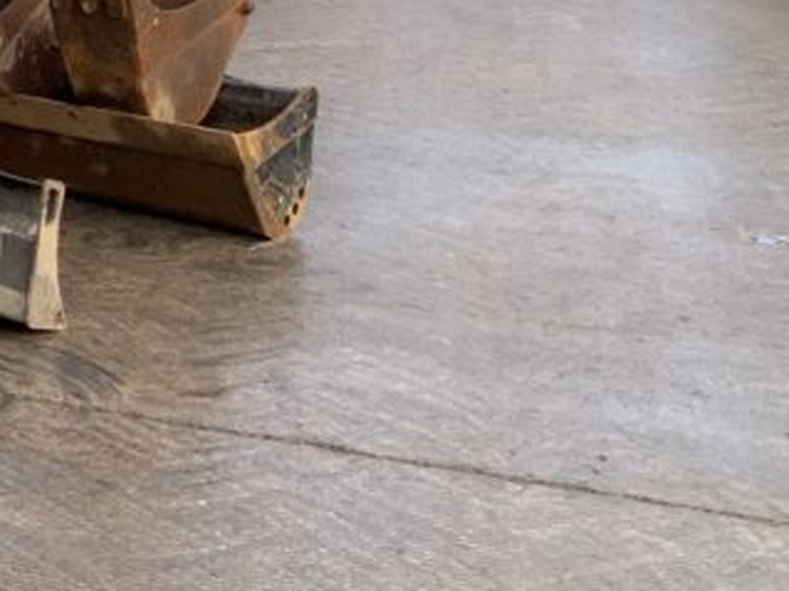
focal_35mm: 93
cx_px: -398
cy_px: -42
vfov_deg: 15.5
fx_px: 2119
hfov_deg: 18.6
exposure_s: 1/229
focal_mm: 3
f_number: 1.8
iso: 16
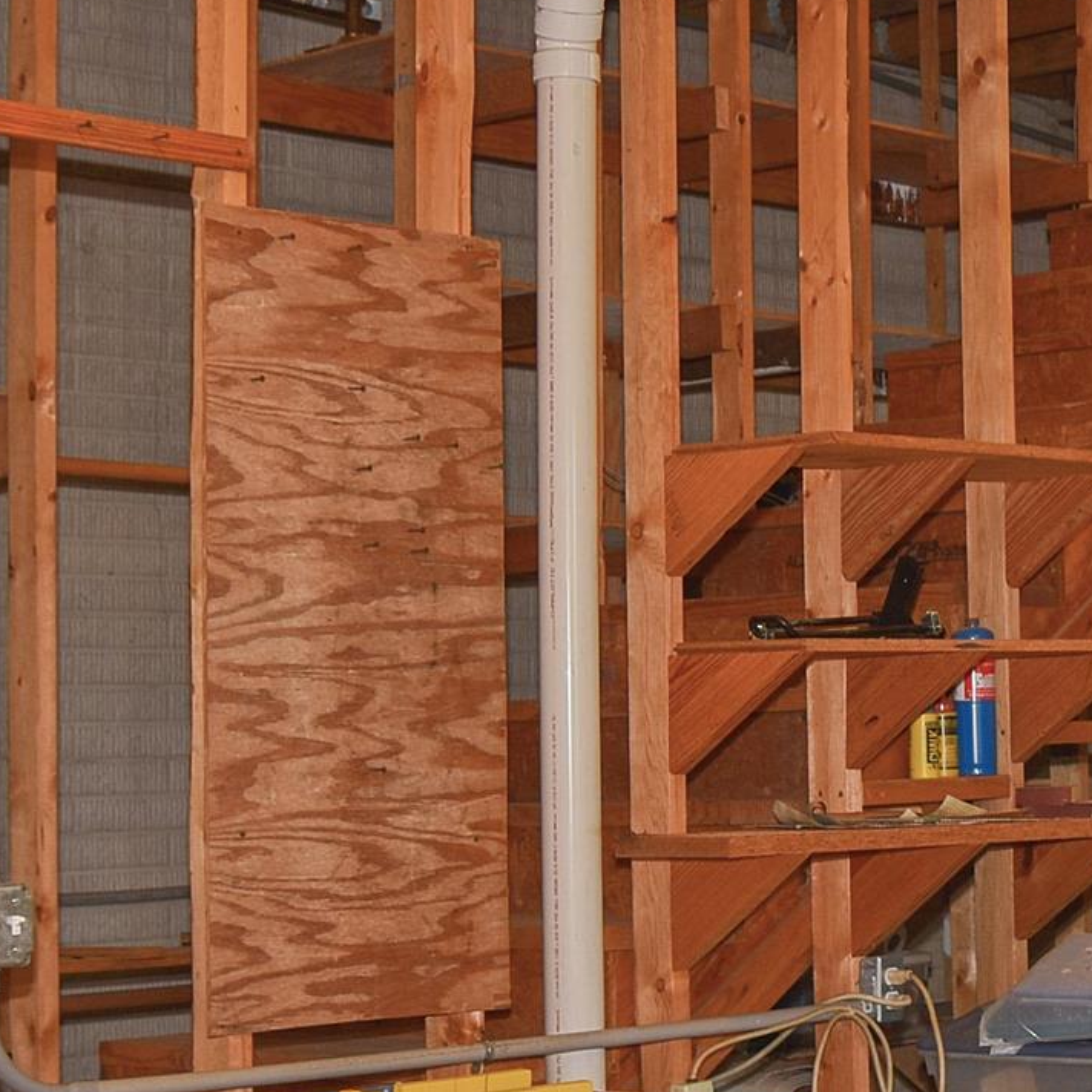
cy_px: 469
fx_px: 3141
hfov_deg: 18.5
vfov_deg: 19.7
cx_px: 1356
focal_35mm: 88
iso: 100
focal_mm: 24
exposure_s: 1/60
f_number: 4
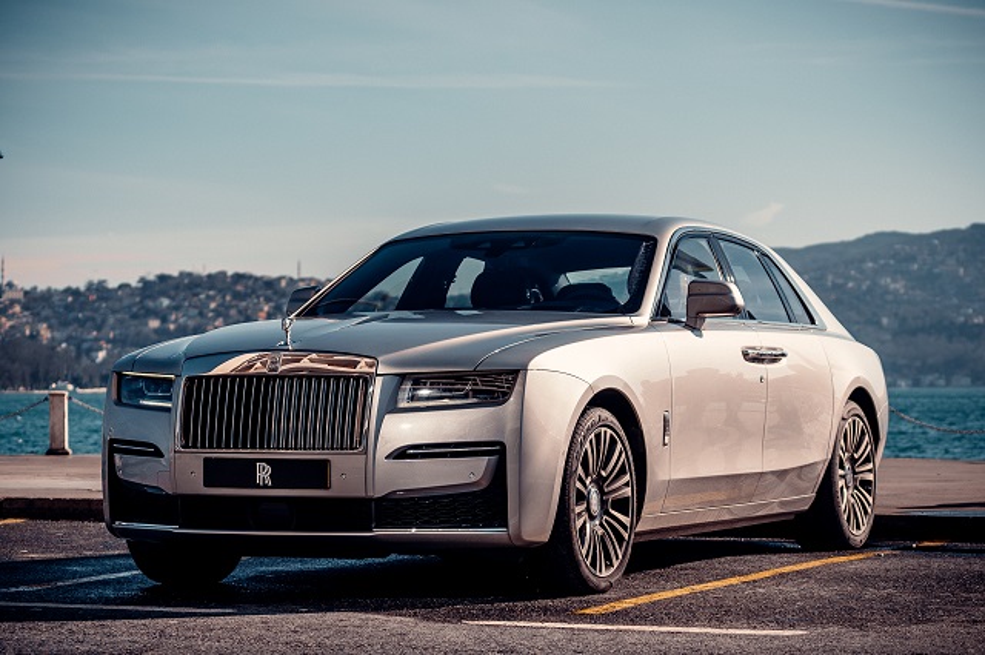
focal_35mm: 105
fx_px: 2871
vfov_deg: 13.0
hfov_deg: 19.5
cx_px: 492
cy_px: 328
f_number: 4
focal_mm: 70
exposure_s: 1/640
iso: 50
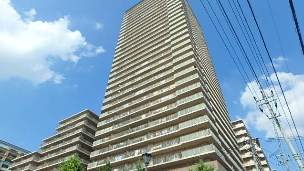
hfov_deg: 78.7
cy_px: 82
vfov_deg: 49.5
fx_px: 185
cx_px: 152
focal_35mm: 23
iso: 125
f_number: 6
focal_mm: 3.7
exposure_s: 1/400
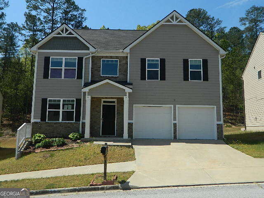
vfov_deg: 45.4
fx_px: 236
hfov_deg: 58.4
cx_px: 132
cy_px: 99
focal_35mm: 31
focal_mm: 5.6
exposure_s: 1/160
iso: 80
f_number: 9.1
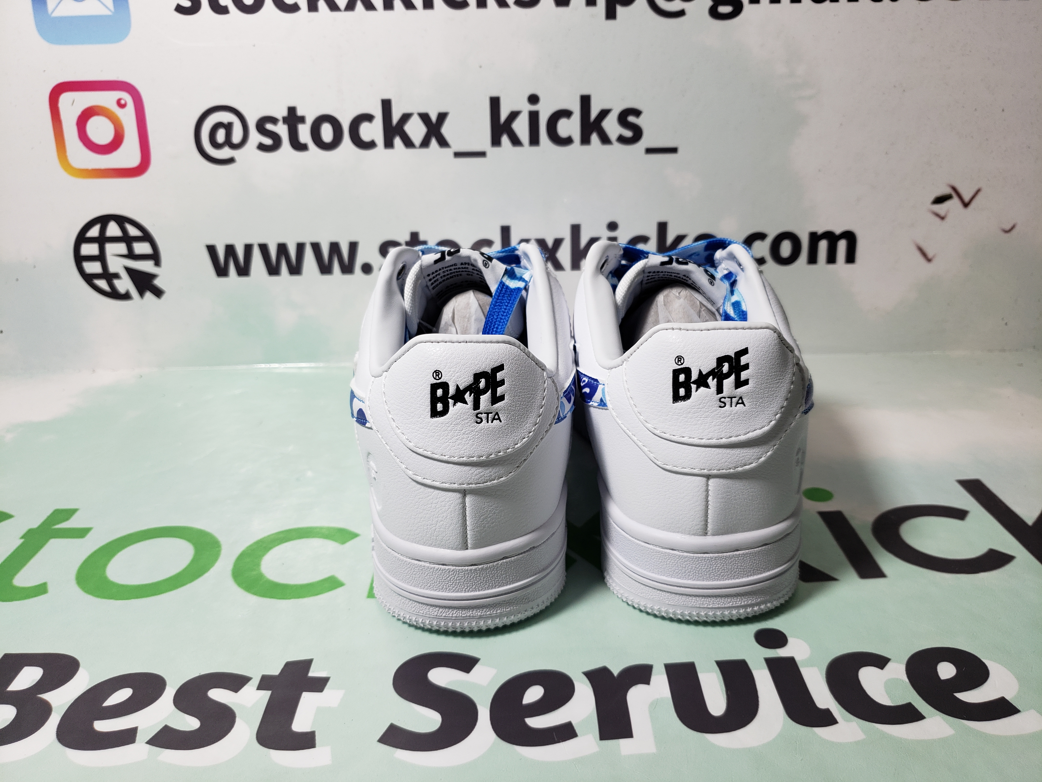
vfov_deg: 53.1
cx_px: 521
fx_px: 783
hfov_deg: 67.3
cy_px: 391
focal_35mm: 26
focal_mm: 4.3
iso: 50
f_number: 1.5
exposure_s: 1/443
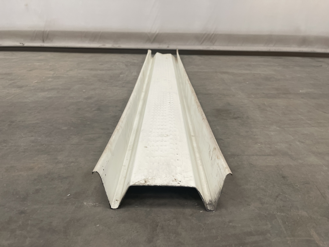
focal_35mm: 25
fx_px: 238
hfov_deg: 69.4
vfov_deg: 54.9
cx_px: 164
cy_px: 124
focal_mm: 5.1
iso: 125
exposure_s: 1/104
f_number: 1.6
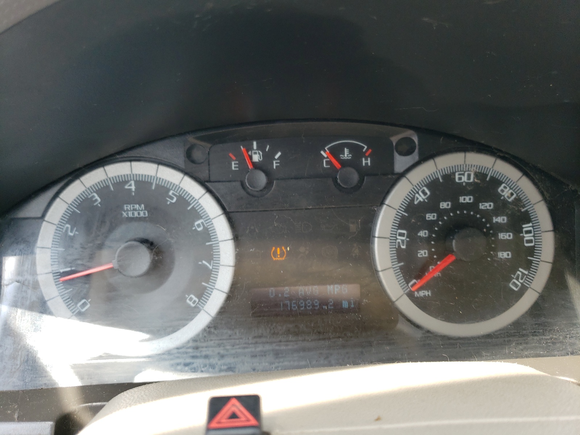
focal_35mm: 26
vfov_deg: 53.1
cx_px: 290
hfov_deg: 67.3
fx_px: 436
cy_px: 218
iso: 50
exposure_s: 1/185
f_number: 1.5
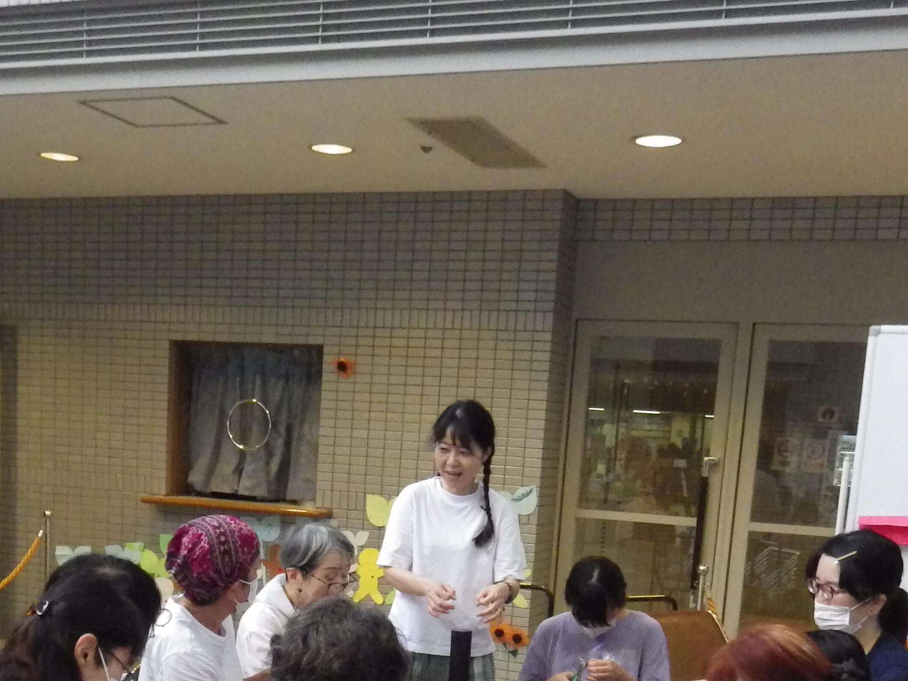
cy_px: 683
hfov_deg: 39.5
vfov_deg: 28.4
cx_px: 367
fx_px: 1259
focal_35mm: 48
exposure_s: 1/45
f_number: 3.1
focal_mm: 4
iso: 800
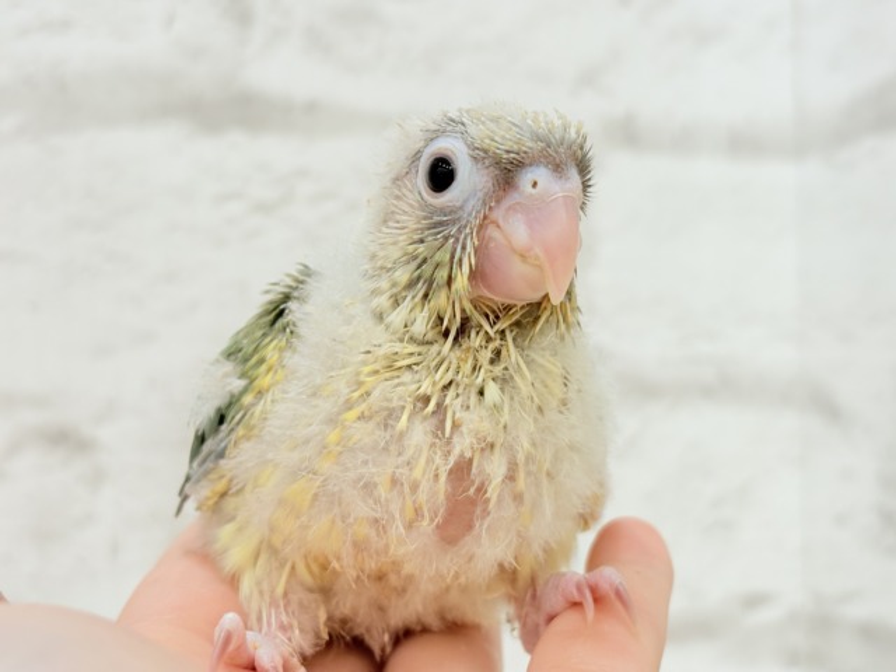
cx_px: 448
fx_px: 1346
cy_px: 336
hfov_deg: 36.8
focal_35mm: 52
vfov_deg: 28.0
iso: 80
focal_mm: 5.96
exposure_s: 1/100
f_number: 1.6
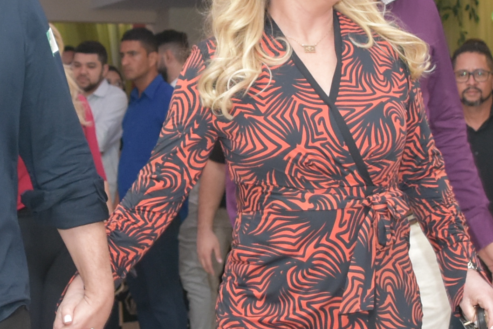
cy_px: 82
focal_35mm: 121
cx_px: 196
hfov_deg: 16.9
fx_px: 1659
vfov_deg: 11.3
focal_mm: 19
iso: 720
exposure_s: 1/60
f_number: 4
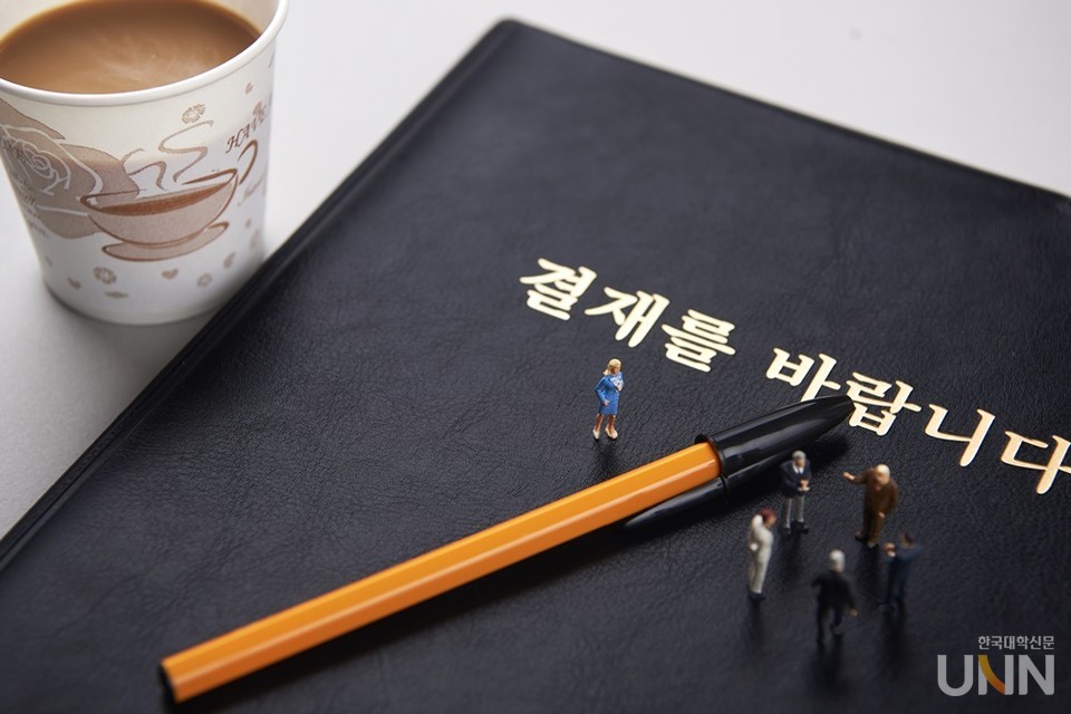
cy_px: 357
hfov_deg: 28.8
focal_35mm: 70
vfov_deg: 19.5
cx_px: 536
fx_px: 2082
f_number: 5.6
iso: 31
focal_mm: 70
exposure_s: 1/125
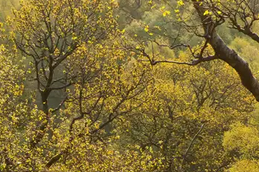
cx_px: 155
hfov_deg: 16.6
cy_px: 63
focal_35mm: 123
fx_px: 885
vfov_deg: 11.1
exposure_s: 1/20
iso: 100
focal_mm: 24
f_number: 11
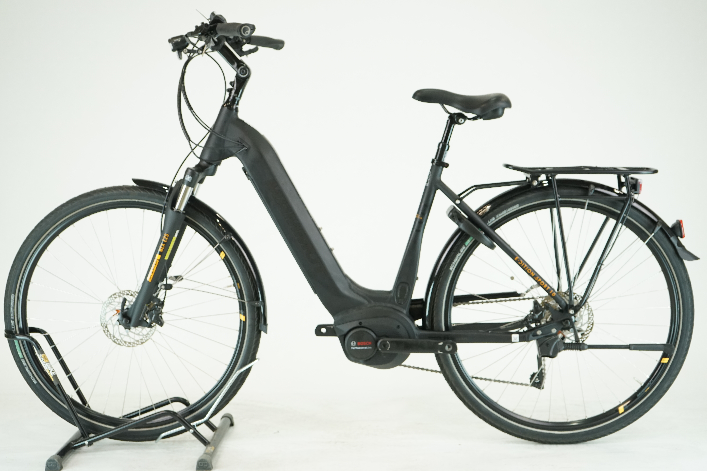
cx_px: 354
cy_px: 236
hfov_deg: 38.2
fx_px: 1021
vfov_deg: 26.0
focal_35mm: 52
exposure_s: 1/200
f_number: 5.6
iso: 1600
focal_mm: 52
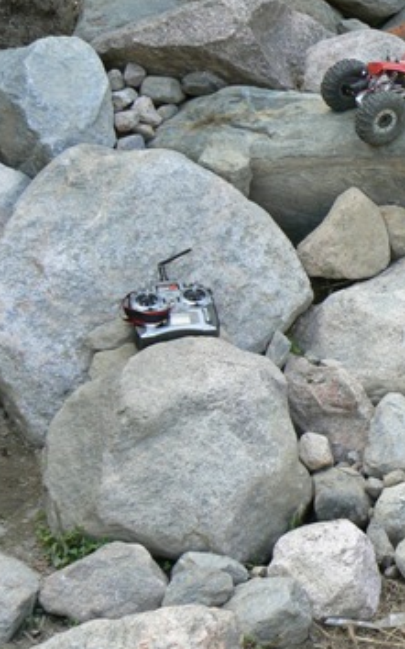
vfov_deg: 29.8
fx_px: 1220
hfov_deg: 18.4
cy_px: 290
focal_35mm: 69
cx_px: 401
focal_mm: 6
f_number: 4.5
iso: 80
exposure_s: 1/100
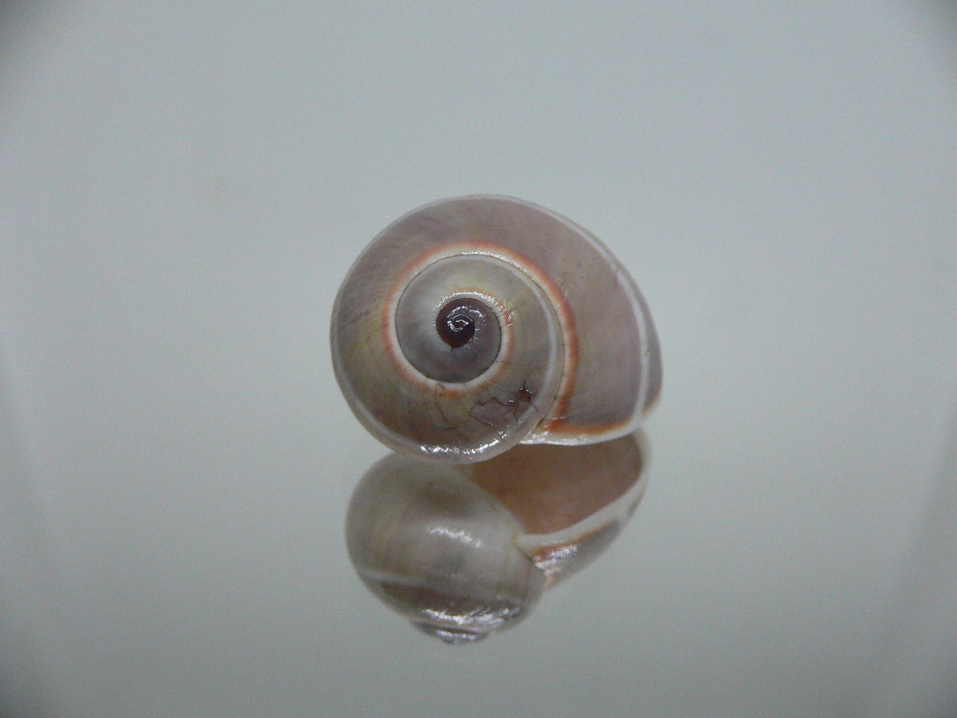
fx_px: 968
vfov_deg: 40.7
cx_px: 478
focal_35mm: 35
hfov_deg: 52.6
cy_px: 359
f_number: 2.8
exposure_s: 1/60
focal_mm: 4.6
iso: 200
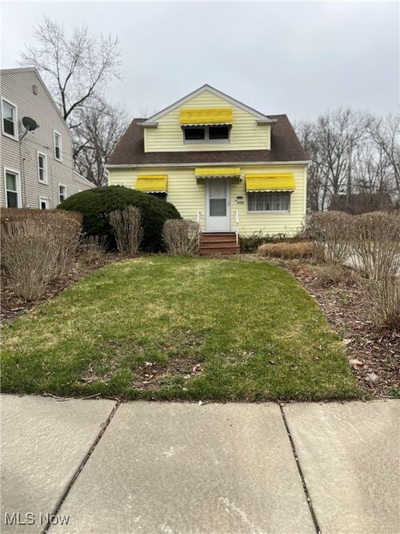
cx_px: 200
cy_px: 267
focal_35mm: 26
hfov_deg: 53.0
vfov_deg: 67.3
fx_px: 401
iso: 50
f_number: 1.6
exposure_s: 1/419
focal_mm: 5.1
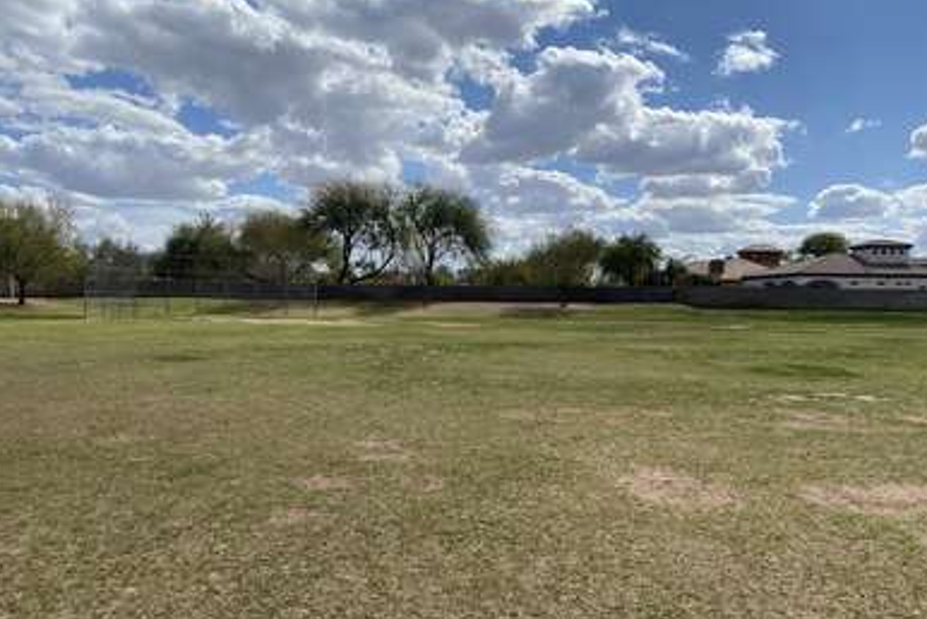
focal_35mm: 28
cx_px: 461
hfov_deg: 65.4
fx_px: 722
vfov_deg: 46.4
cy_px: 338
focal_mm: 4.25
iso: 32
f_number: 1.8
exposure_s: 1/6452
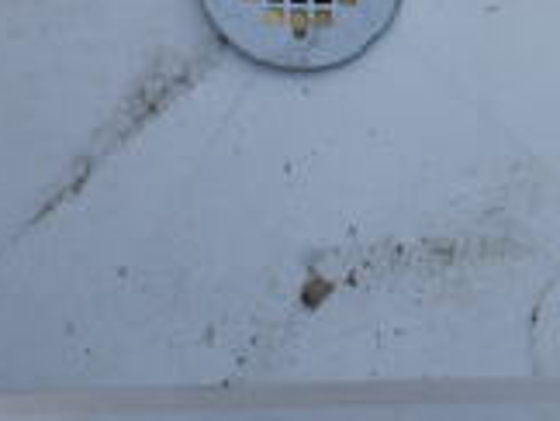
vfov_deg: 10.1
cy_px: -245
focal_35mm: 141
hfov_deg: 14.0
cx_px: 259
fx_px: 2284
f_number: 5
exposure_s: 1/125
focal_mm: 26
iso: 100
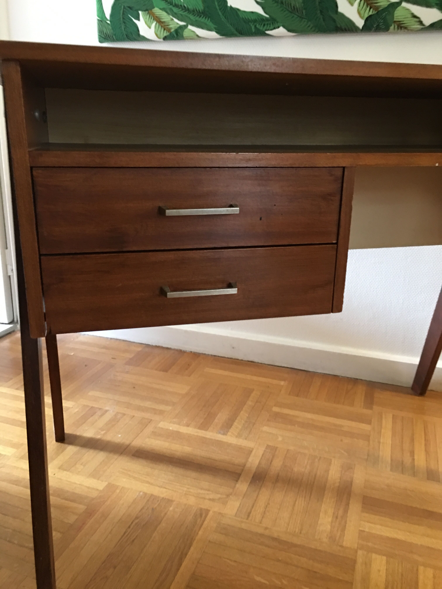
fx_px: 494
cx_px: 221
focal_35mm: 29
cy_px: 294
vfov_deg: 61.7
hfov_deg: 48.2
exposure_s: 1/8
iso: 125
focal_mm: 4.15
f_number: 2.2
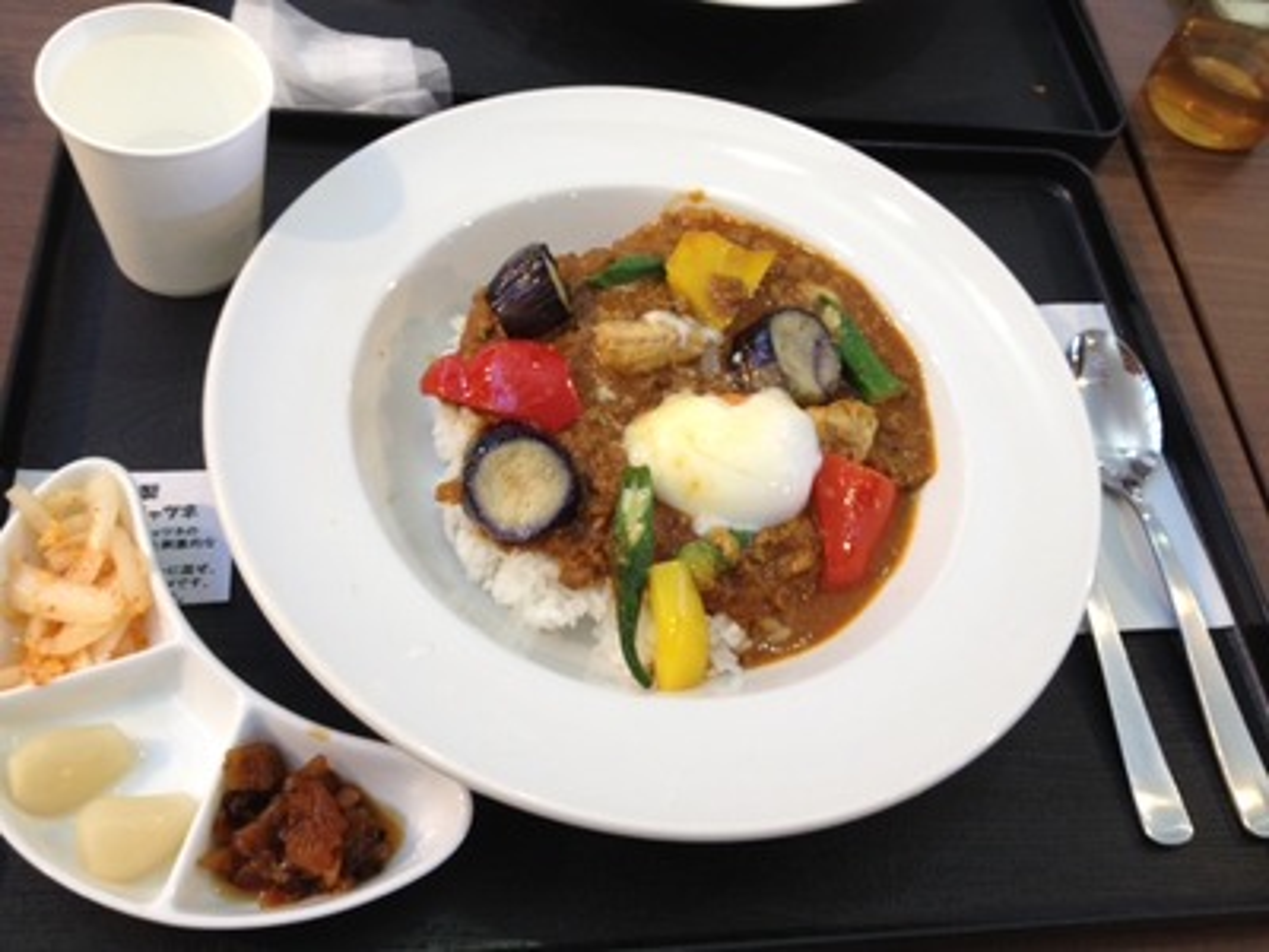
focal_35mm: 35
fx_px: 1283
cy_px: 476
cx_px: 634
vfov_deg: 40.7
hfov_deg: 52.6
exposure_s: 1/30
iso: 64
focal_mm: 4.28
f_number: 2.4
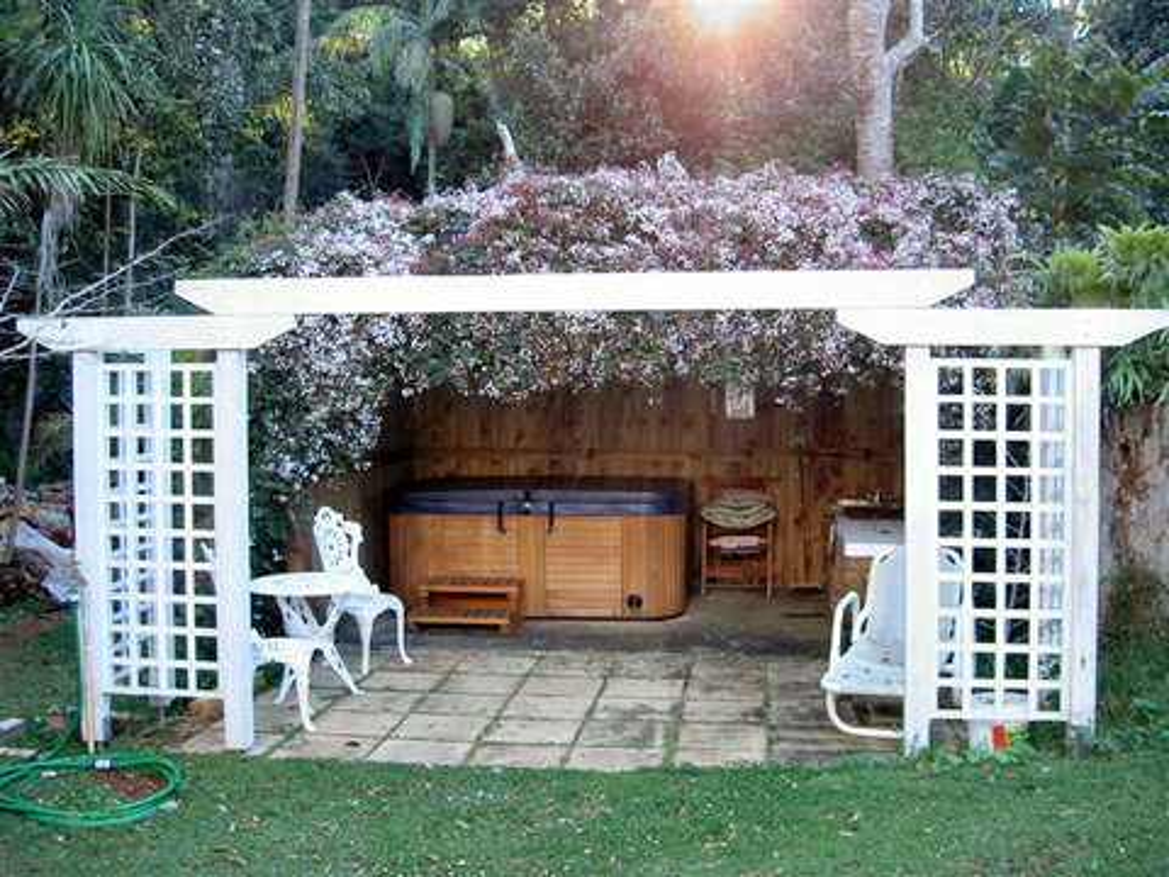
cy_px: 438
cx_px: 584
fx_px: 1317
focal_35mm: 39
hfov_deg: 47.9
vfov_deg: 36.8
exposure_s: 1/60
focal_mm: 8
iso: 100
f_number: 2.8
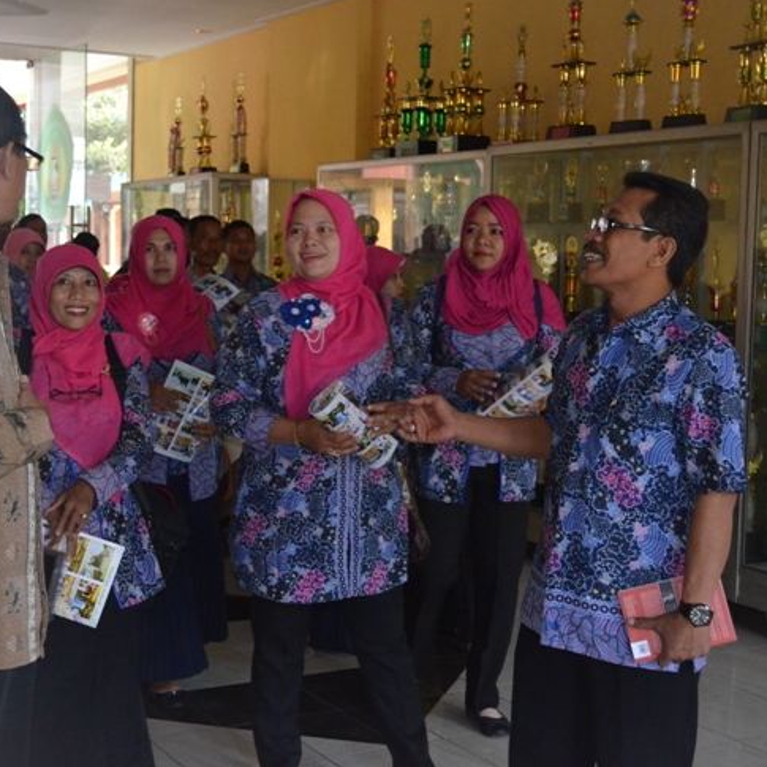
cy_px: 383
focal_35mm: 62
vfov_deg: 27.7
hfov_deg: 27.7
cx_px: 358
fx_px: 1554
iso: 3200
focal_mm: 32
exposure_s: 1/60
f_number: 4.8
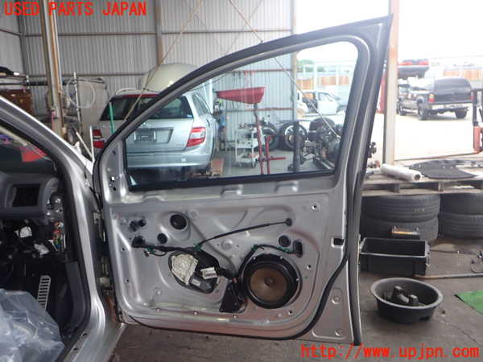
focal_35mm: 30
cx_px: 242
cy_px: 181
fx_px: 419
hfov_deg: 60.0
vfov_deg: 46.8
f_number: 2.3
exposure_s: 1/125
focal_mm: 5.4
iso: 100
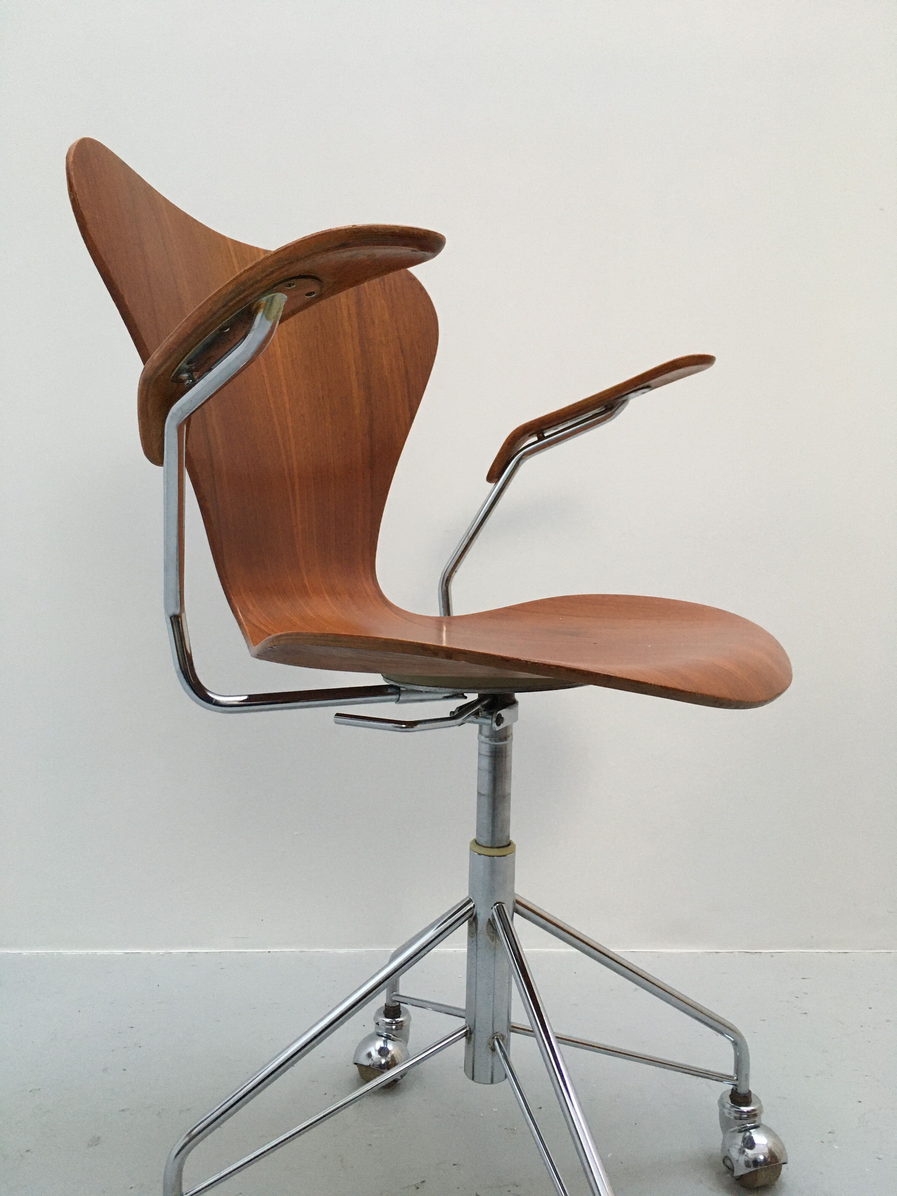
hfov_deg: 48.2
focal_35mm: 29
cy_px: 598
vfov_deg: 61.7
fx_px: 1002
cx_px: 448
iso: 160
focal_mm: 4.15
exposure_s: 1/33
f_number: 2.2
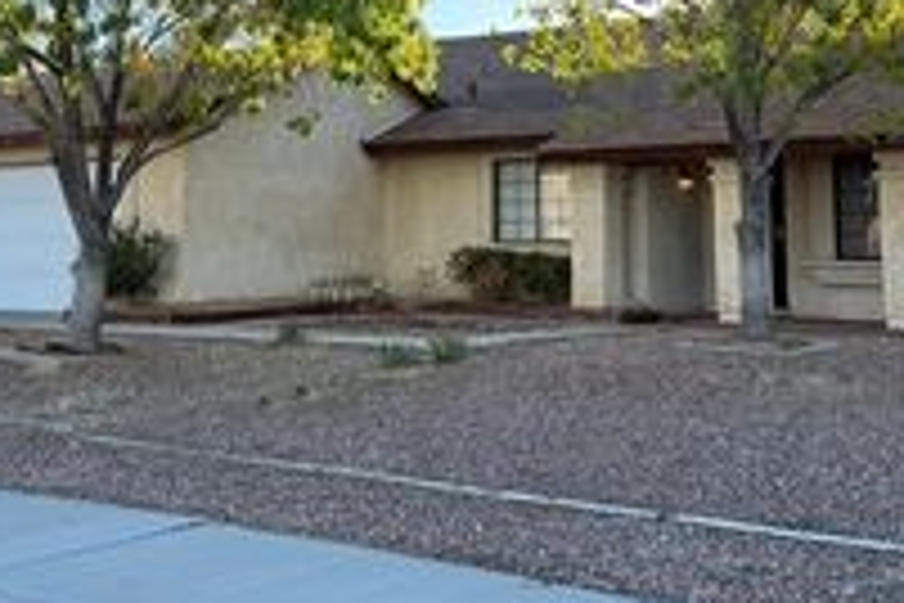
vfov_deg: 21.4
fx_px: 1557
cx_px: 378
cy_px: 52
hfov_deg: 32.3
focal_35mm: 62
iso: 100
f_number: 1.78
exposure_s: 1/931
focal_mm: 6.76
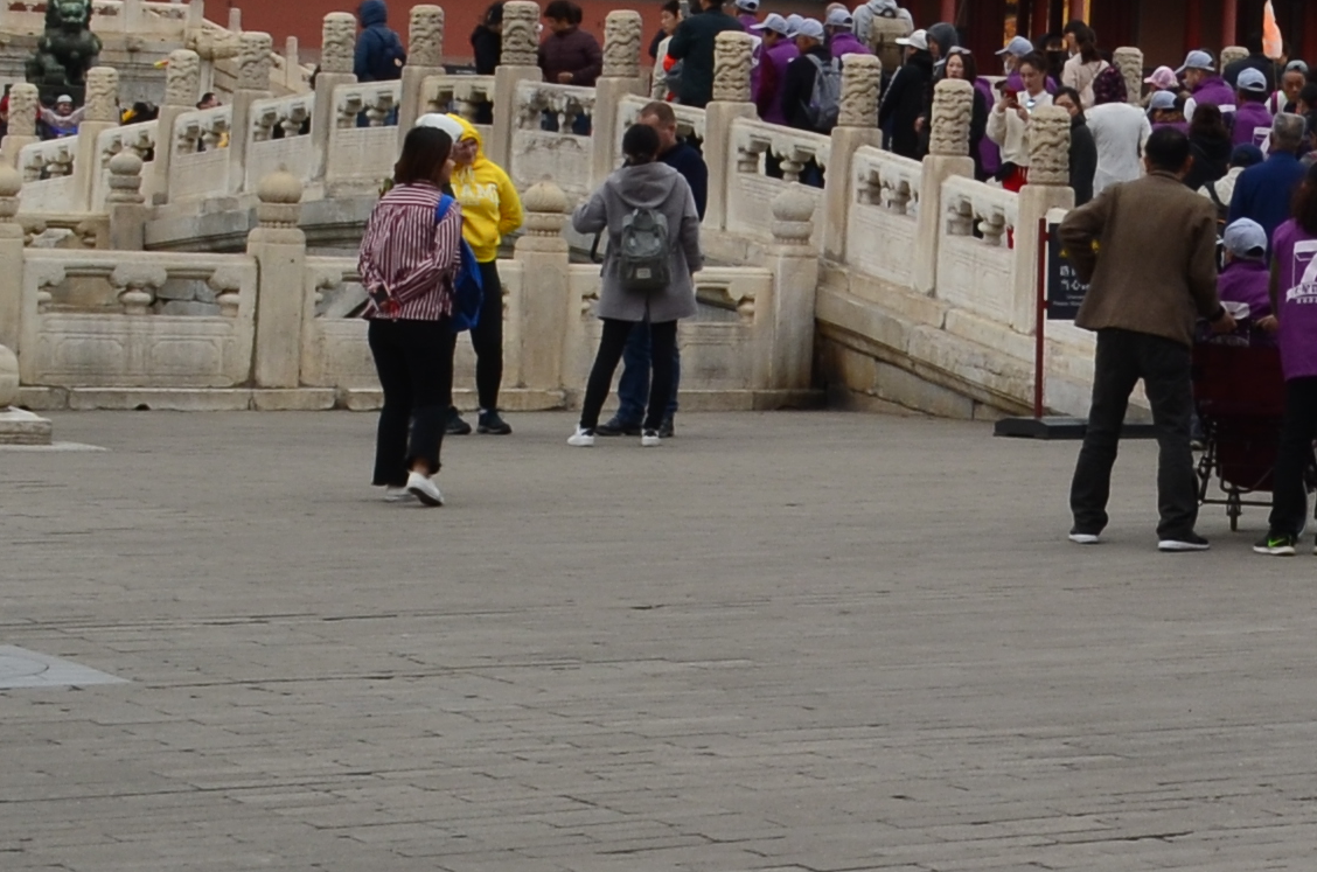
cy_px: -120
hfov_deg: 16.1
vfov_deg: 11.4
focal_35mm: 118
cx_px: 1870
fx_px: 4308
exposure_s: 1/60
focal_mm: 18
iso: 200
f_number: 10
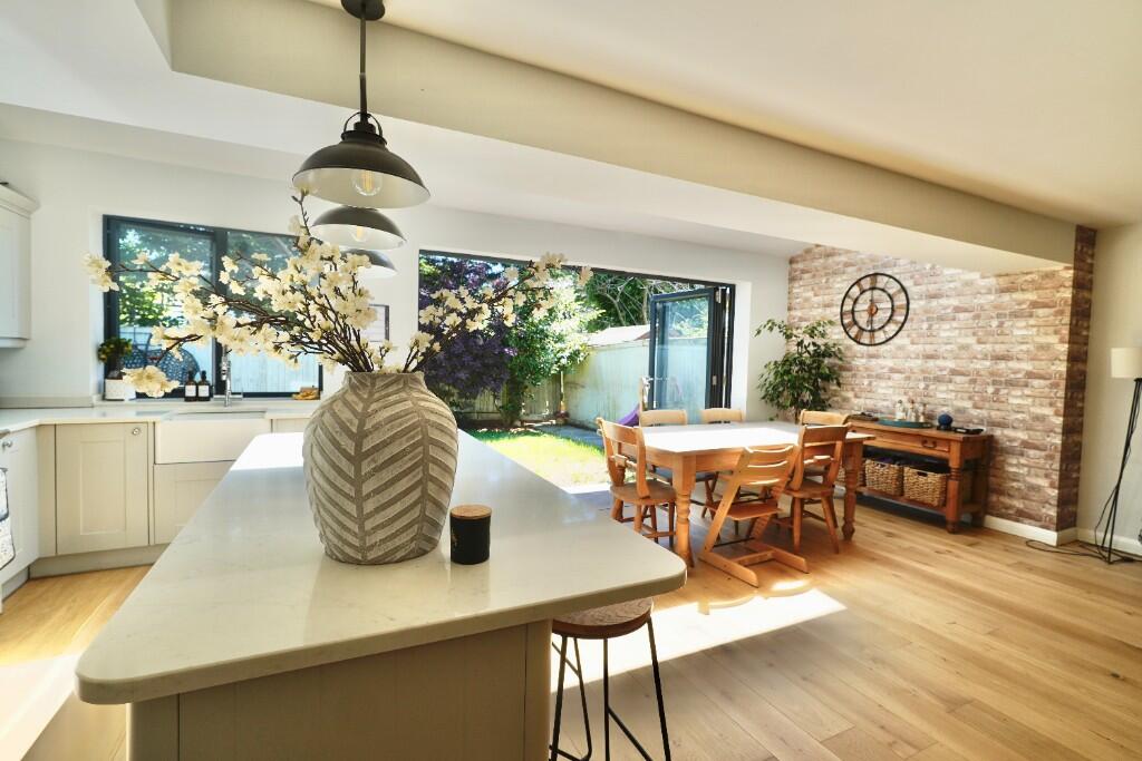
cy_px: 380
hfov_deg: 95.0
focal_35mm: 16
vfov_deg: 72.1
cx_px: 571
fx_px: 523
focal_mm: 11
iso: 100
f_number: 4
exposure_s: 1/160
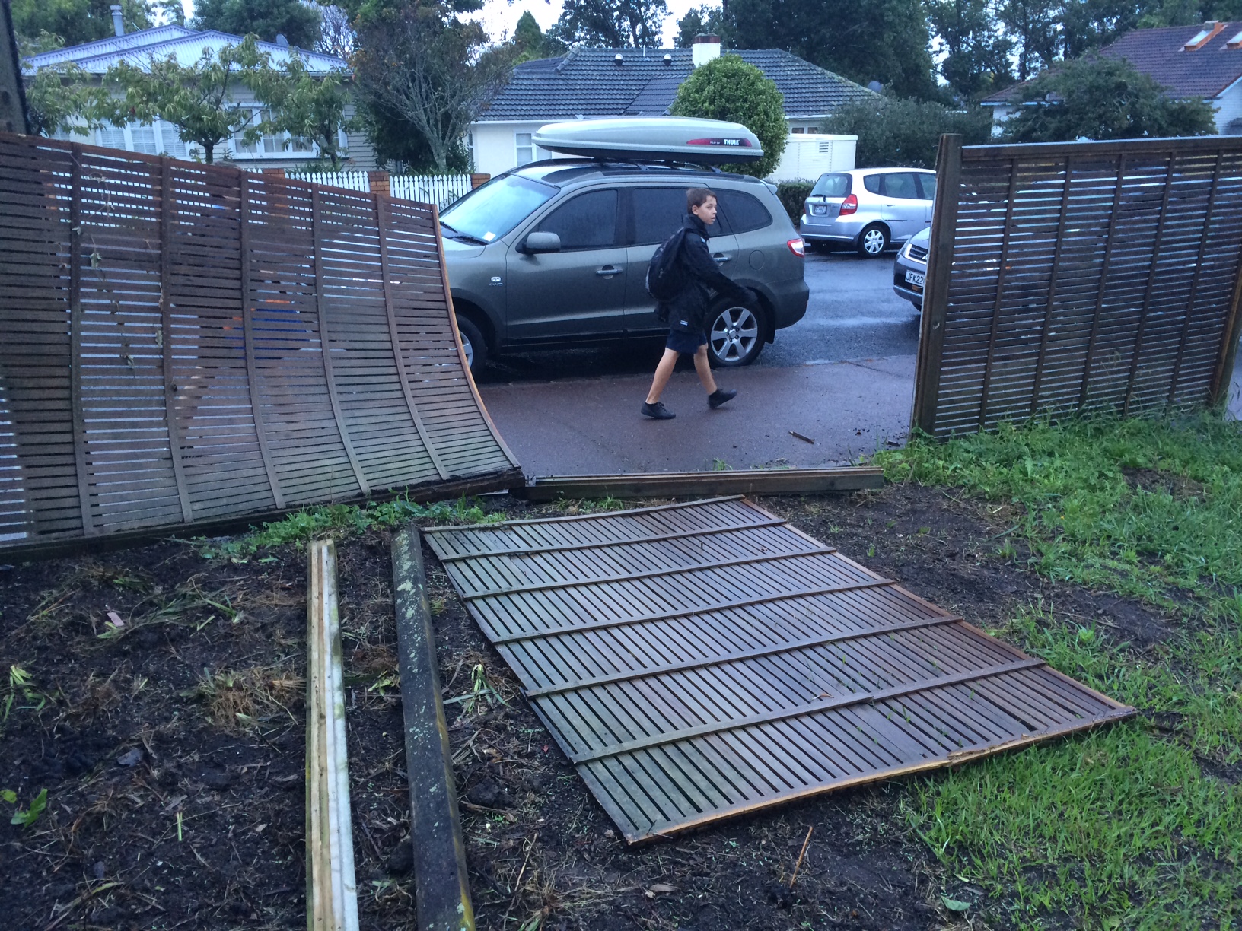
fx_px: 1041
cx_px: 621
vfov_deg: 48.2
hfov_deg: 61.7
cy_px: 466
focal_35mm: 29
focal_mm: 4.15
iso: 50
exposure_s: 1/30
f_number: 2.2
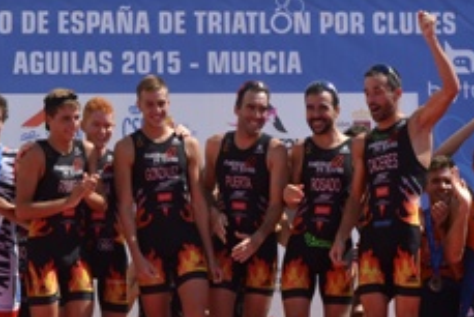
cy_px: 183
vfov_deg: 14.2
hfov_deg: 21.1
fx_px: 1270
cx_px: 203
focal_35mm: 96
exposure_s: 1/250
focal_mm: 23
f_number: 8
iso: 100
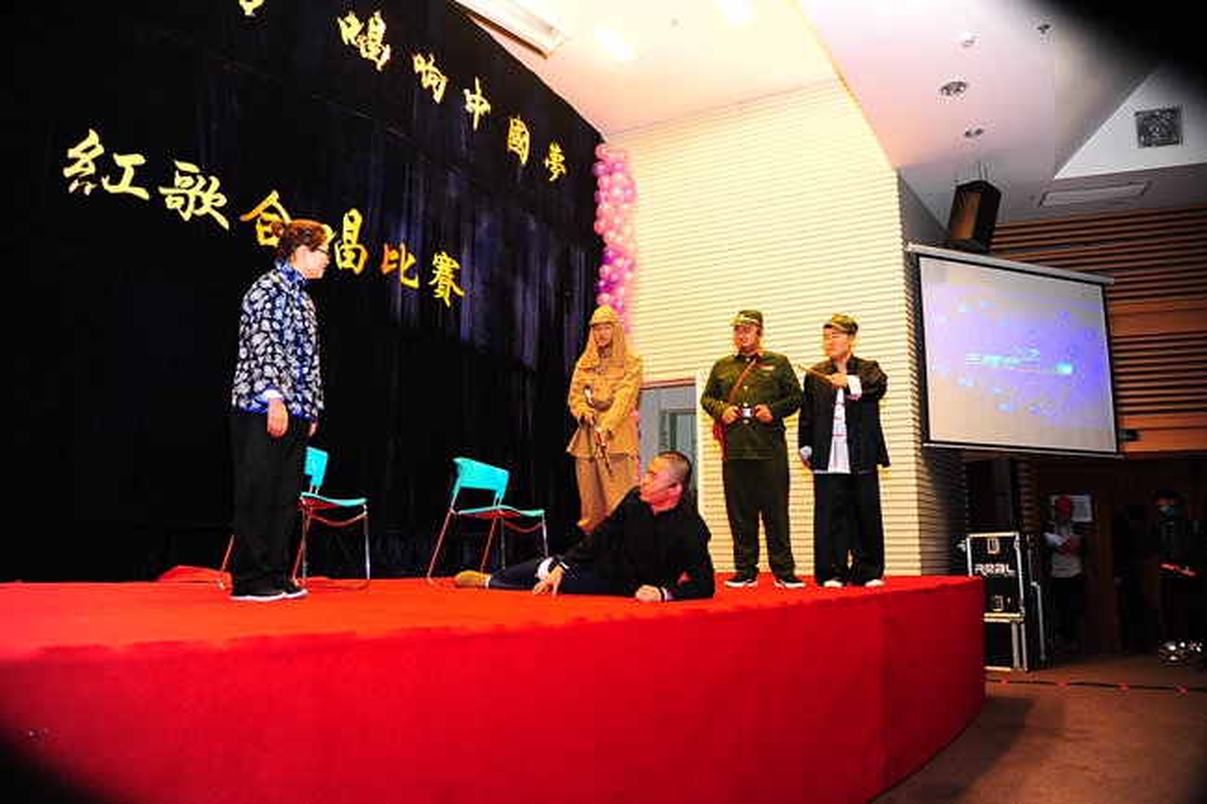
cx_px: 604
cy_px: 402
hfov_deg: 73.8
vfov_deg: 53.1
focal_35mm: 24
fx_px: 804
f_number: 4
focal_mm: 24
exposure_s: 1/160
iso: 1600
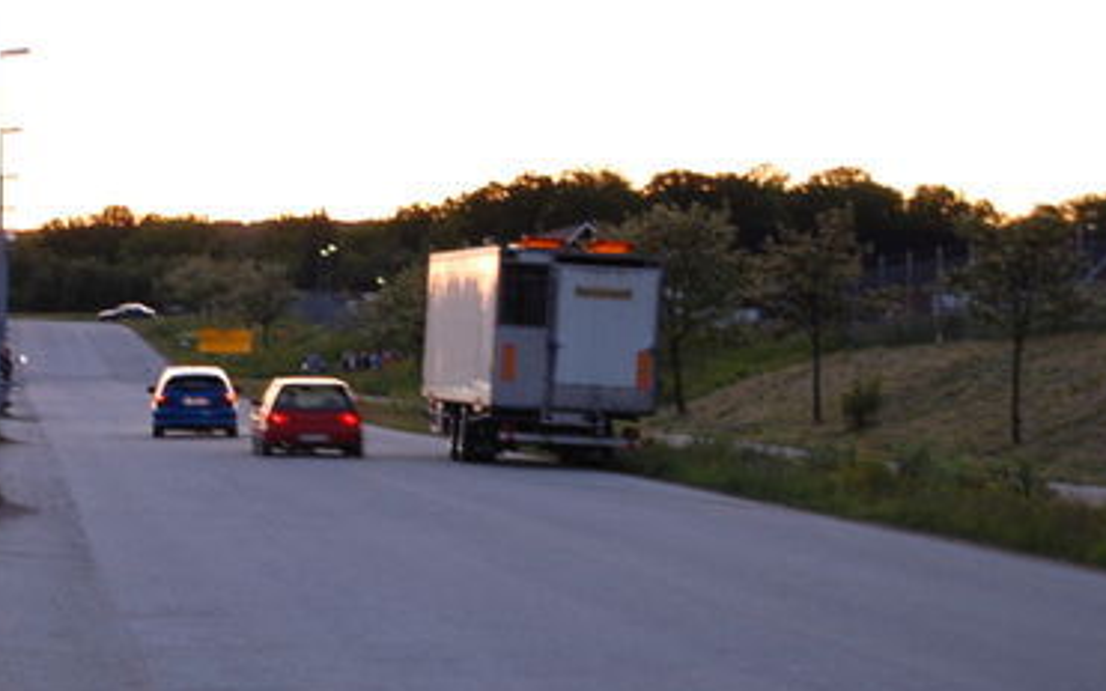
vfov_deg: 9.1
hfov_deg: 14.4
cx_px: 238
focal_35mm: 145
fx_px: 4368
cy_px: 387
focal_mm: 55
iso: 800
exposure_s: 1/20
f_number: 5.6
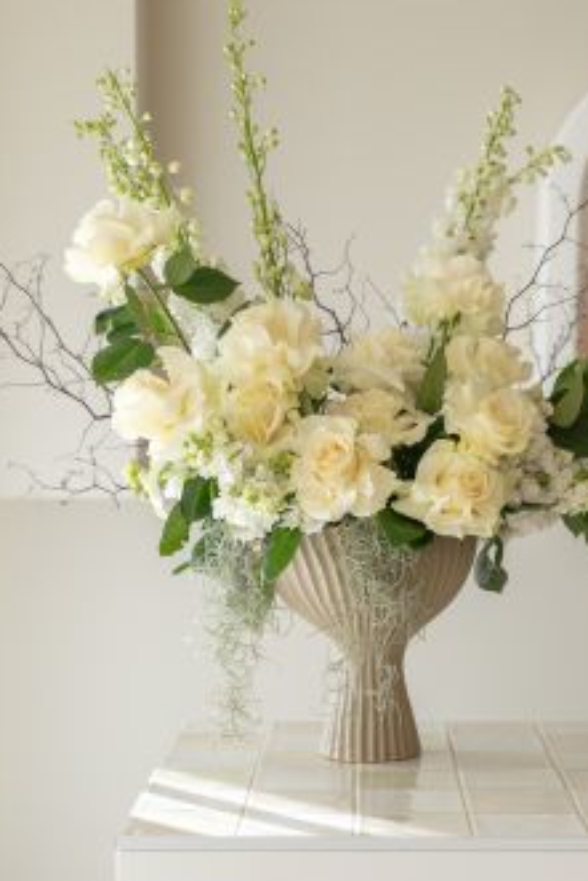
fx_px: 1884
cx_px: 349
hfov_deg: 17.7
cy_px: 479
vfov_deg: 26.3
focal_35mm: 77
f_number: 4
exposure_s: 1/250
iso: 250
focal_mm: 51
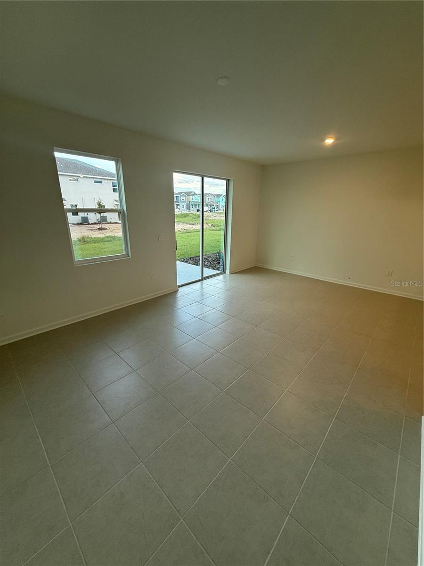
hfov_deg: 85.7
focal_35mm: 14
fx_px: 229
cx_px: 212
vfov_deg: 102.1
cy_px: 283
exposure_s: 1/120
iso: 125
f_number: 2.2
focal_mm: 2.22
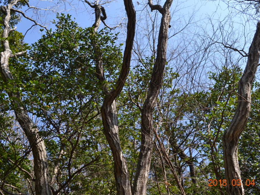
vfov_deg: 46.8
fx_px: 225
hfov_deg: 59.9
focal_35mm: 30
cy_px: 98
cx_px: 134
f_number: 5.6
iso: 125
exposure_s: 1/250
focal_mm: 18
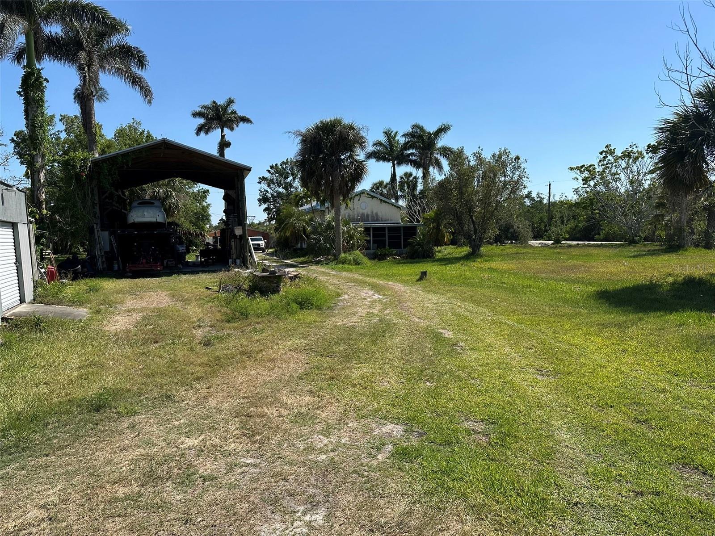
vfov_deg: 56.8
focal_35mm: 24
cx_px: 358
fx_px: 496
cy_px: 268
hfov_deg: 71.6
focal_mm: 6.86
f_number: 1.78
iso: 80
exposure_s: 1/5000
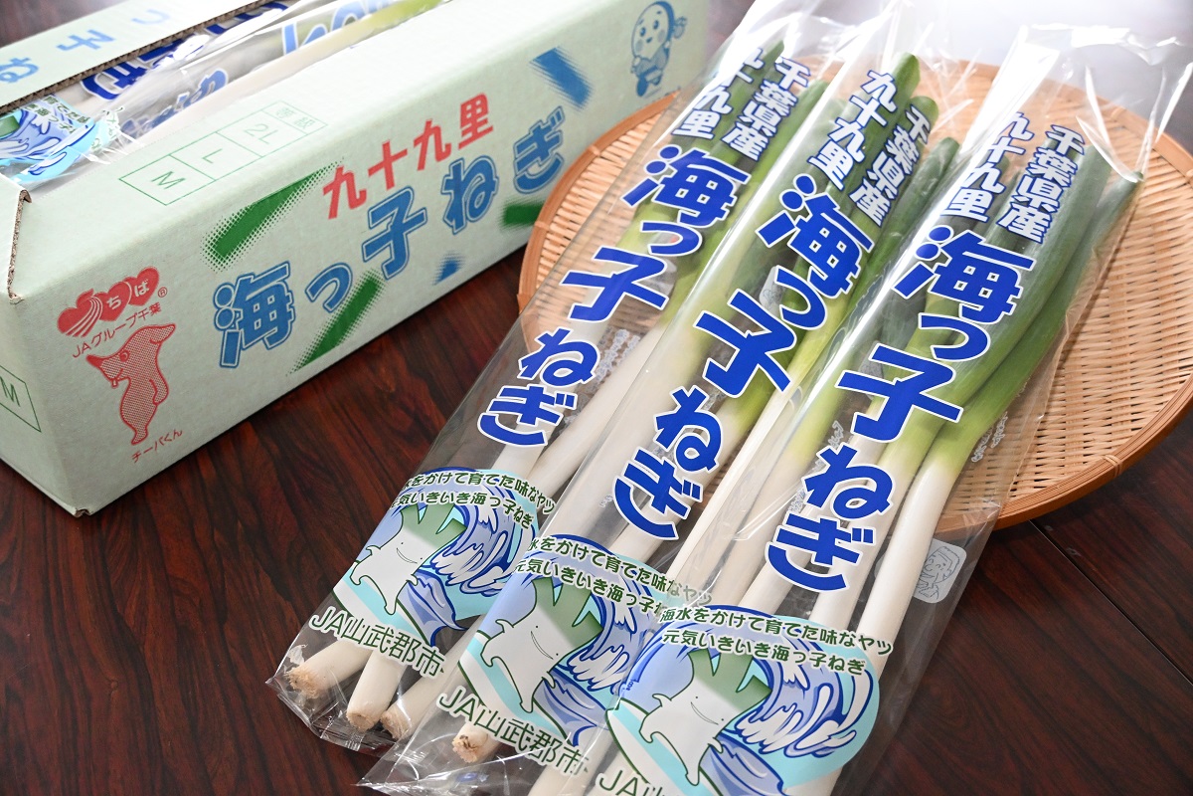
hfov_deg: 47.2
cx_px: 596
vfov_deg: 32.4
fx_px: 1367
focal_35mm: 41
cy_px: 398
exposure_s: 1/60
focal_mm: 27.5
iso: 3600
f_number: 4.5
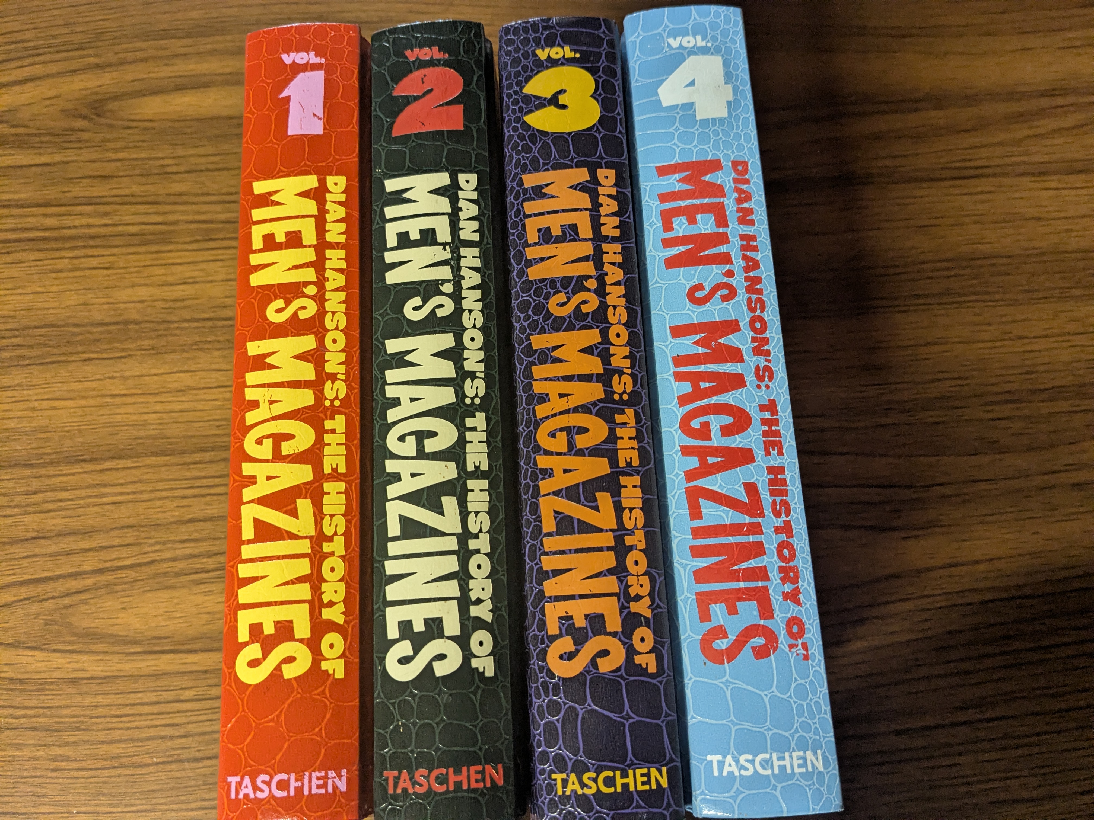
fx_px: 853
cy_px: 410
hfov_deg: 65.3
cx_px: 547
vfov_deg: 51.4
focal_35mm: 27
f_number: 1.73
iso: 451
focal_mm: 4.38
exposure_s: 1/60
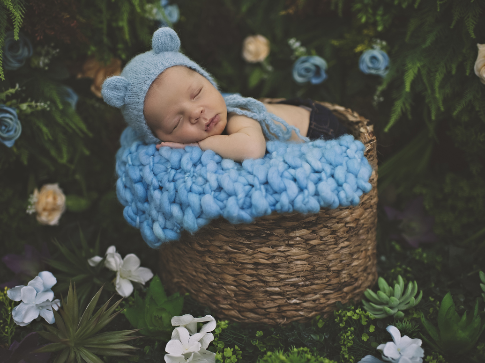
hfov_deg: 47.7
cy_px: 182
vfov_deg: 36.8
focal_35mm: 39
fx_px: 546
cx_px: 205
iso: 200
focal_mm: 35
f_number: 2
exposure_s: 1/125
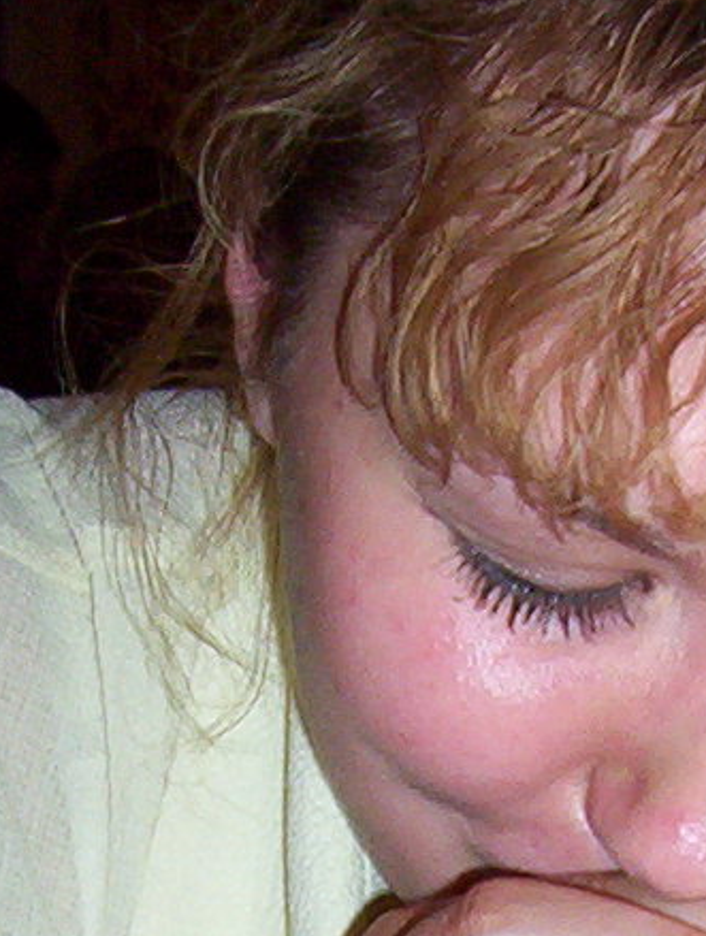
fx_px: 4336
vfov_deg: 11.7
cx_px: 689
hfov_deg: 9.3
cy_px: 1501
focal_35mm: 160
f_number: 2.73
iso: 140
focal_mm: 5.77
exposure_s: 1/60
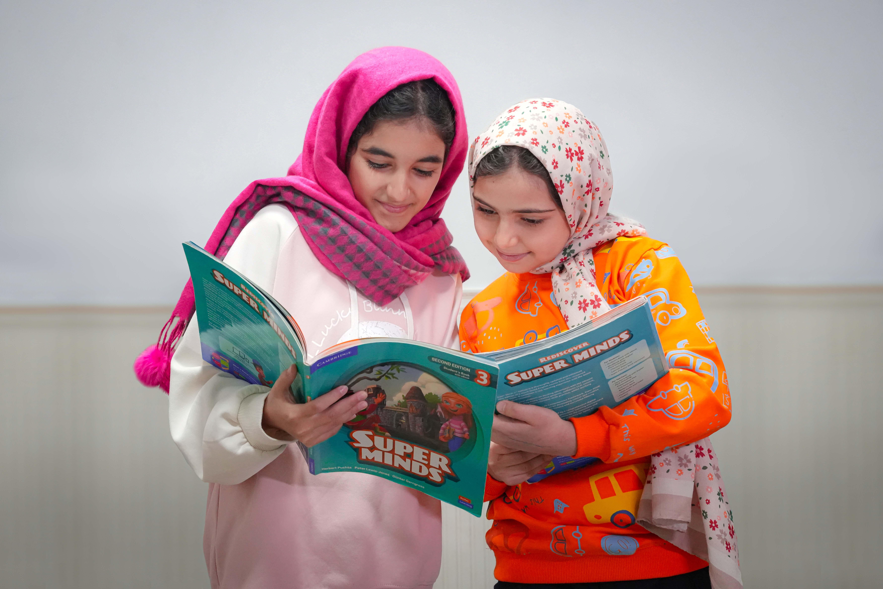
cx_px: 442
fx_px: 1489
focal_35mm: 61
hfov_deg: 33.0
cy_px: 294
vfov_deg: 22.4
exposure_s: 1/100
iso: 8000
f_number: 10
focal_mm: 60.7
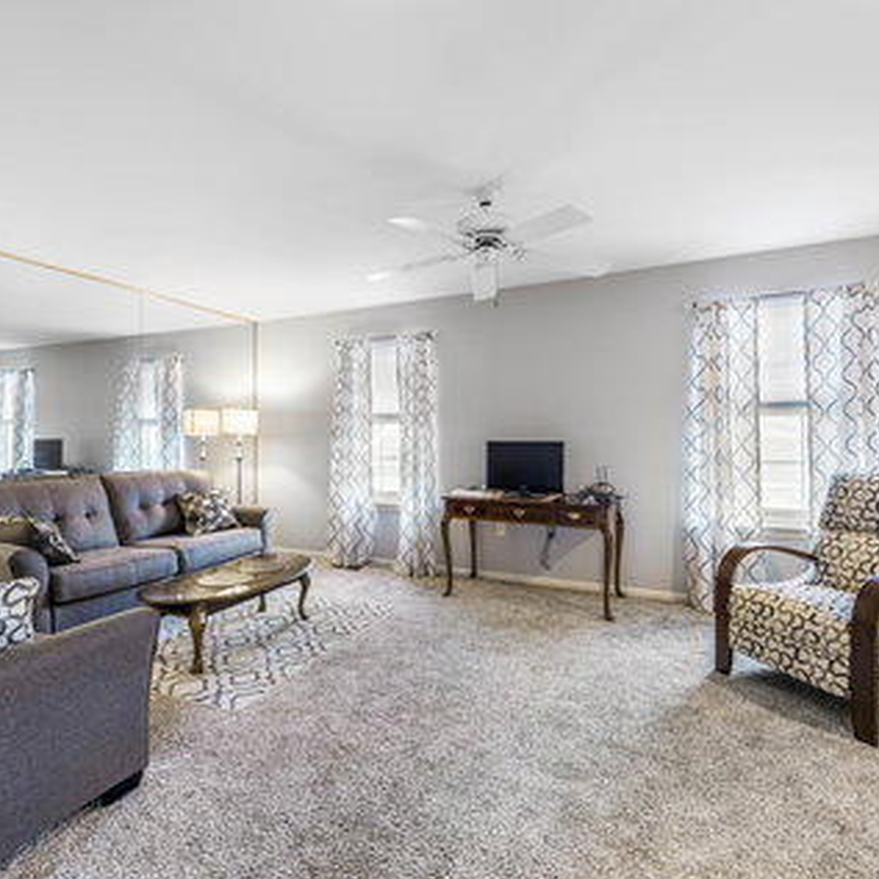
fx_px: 517
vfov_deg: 80.7
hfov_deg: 80.7
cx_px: 416
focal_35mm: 18
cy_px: 441
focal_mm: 14
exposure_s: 1.3
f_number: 8
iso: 200
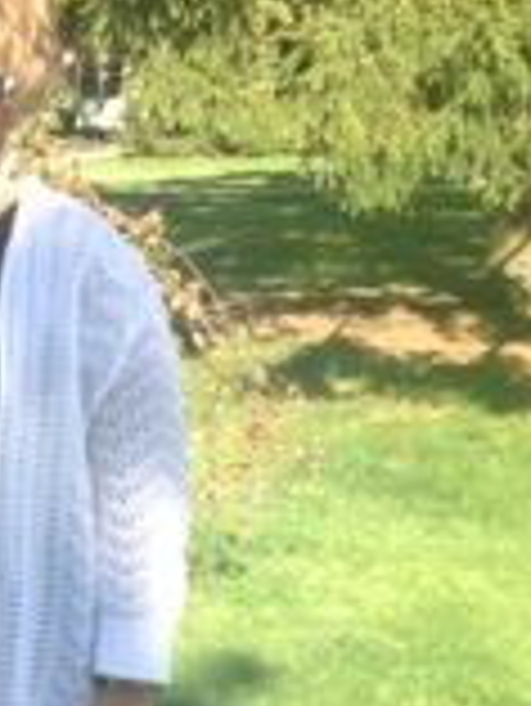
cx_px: -234
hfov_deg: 13.2
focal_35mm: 107
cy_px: 463
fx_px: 2186
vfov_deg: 18.3
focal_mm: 4.28
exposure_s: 1/497
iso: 50
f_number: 2.4
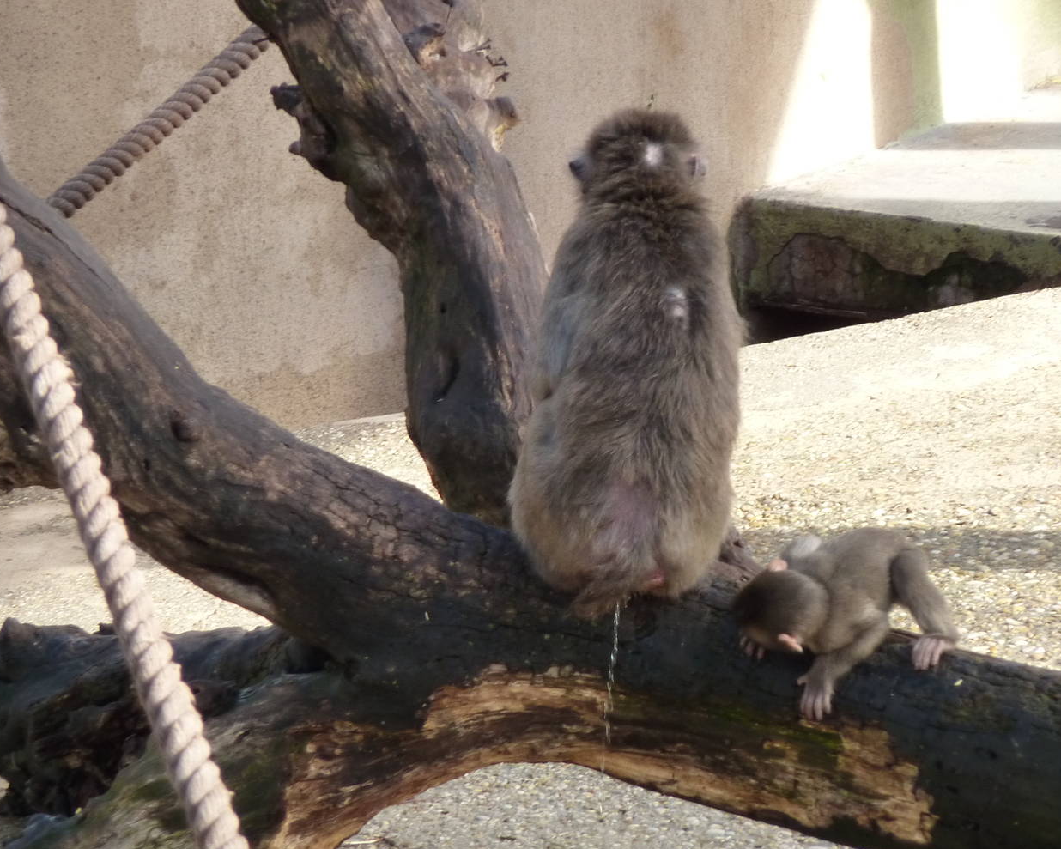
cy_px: 494
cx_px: 633
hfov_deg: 5.1
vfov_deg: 4.1
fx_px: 11902
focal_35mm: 379
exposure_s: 1/125
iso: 250
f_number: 4.9
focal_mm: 49.2
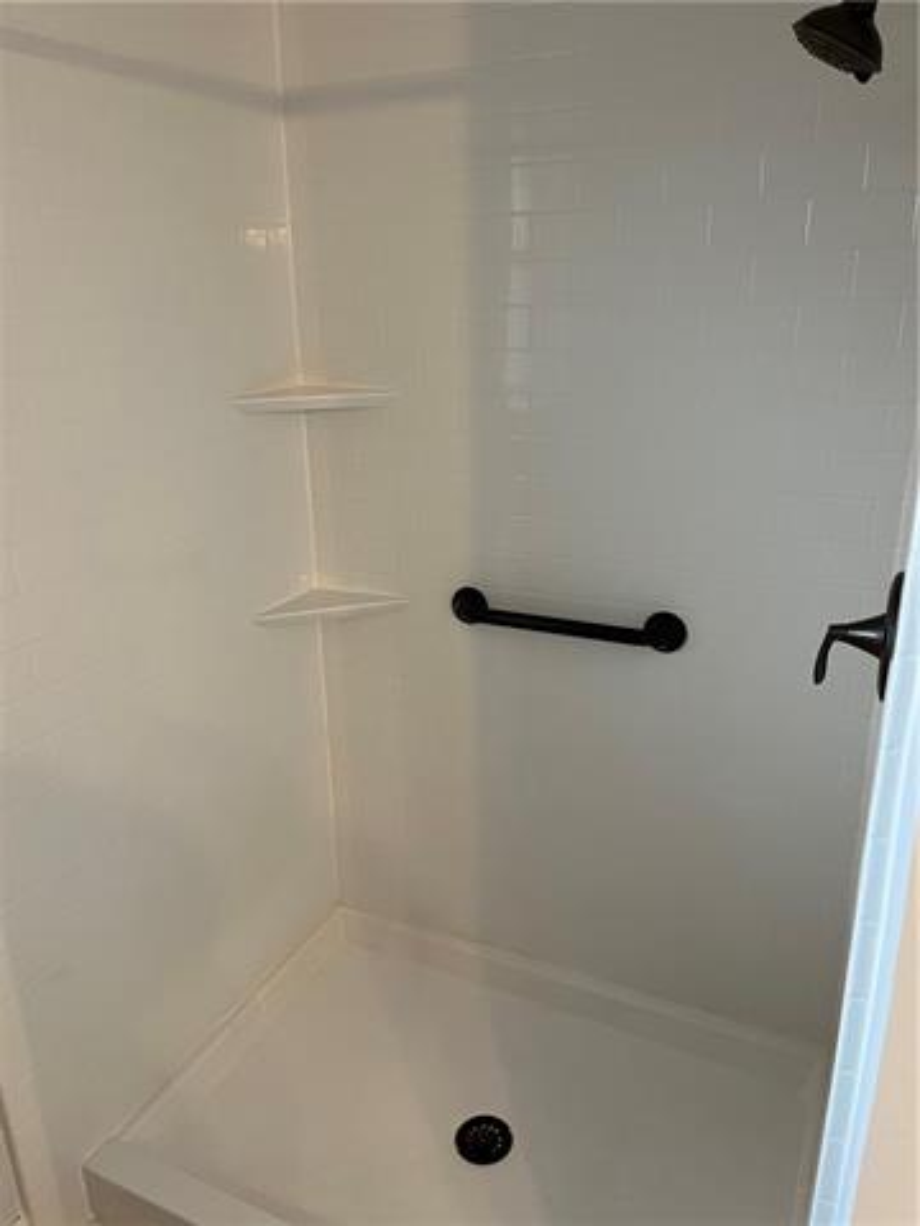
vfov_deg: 67.3
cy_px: 613
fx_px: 921
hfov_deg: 53.1
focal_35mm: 26
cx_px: 460
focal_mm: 5.1
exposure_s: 1/60
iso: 125
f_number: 1.6
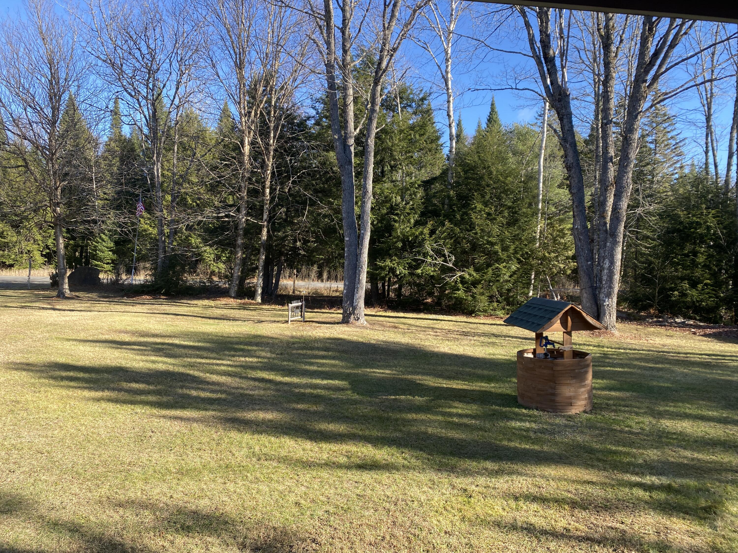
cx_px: 369
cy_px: 276
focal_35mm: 26
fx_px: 554
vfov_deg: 53.1
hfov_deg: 67.3
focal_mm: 4.25
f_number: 1.8
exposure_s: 1/662
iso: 32
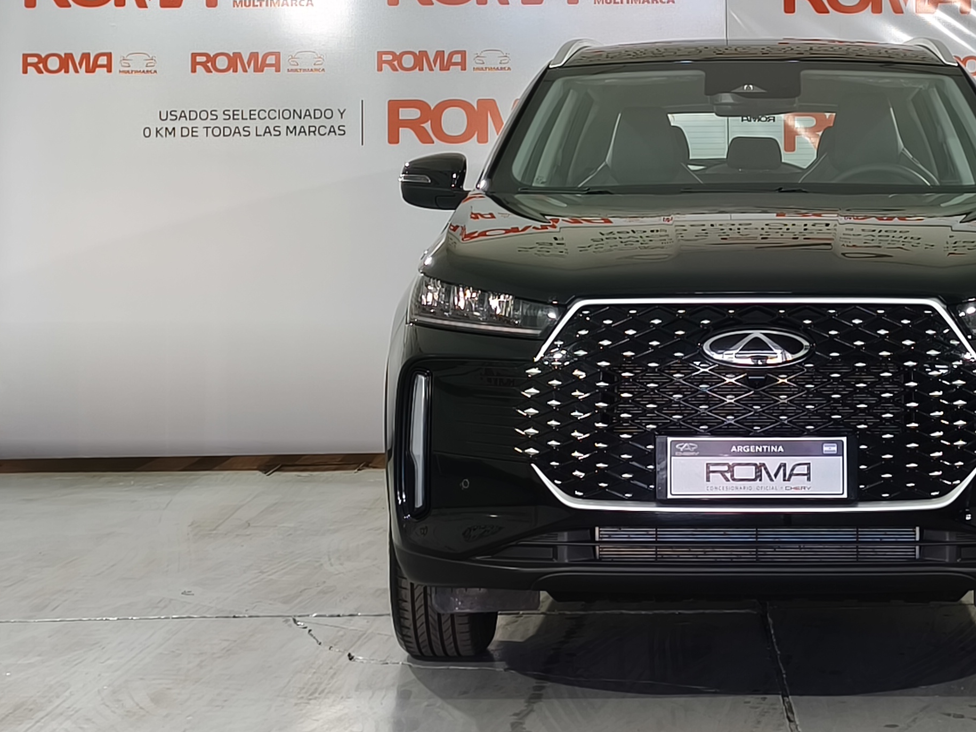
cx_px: 760
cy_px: 102
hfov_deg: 22.7
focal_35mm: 85
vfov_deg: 17.2
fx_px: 2396
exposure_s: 1/50
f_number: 1.7
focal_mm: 5.35
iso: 160
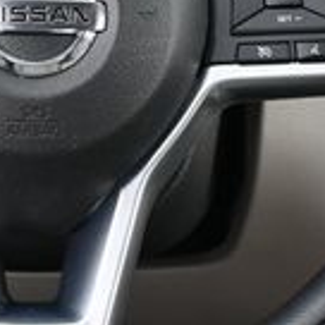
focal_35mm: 168
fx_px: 1785
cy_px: -5
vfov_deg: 10.3
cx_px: 38
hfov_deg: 10.4
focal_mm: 28
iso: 1000
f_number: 4.5
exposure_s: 1/125
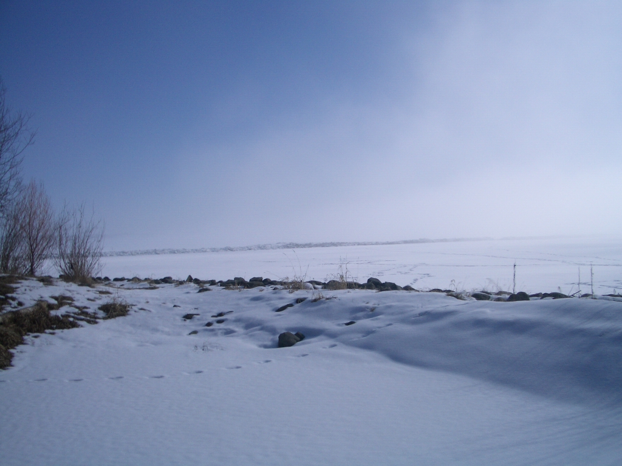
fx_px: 629
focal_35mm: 35
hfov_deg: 52.6
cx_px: 311
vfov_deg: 40.7
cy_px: 233
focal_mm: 5.8
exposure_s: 1/1250
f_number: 4.3
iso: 50
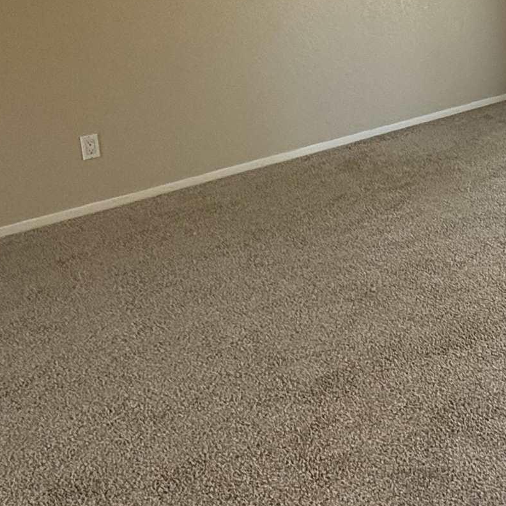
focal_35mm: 48
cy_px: 84
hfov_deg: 31.9
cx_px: 533
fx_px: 794
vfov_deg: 34.0
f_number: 2.2
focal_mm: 2.22
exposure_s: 1/120
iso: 160
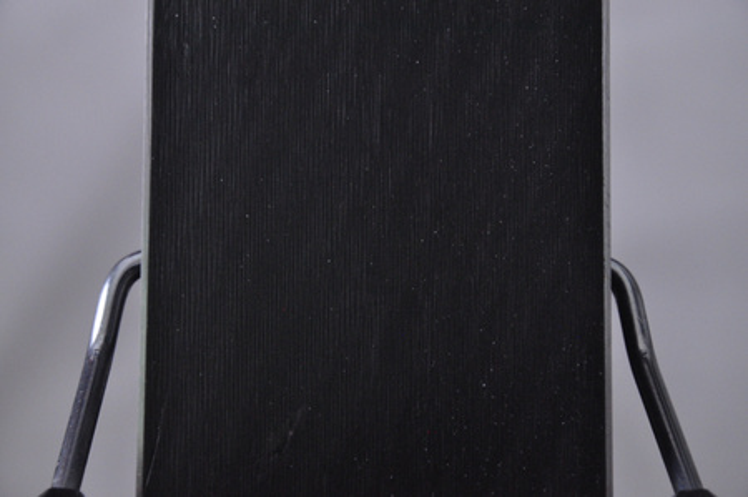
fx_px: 3269
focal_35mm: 158
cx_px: 374
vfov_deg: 8.7
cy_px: 248
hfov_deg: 13.1
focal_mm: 105
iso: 3200
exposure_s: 1/125
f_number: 9.5
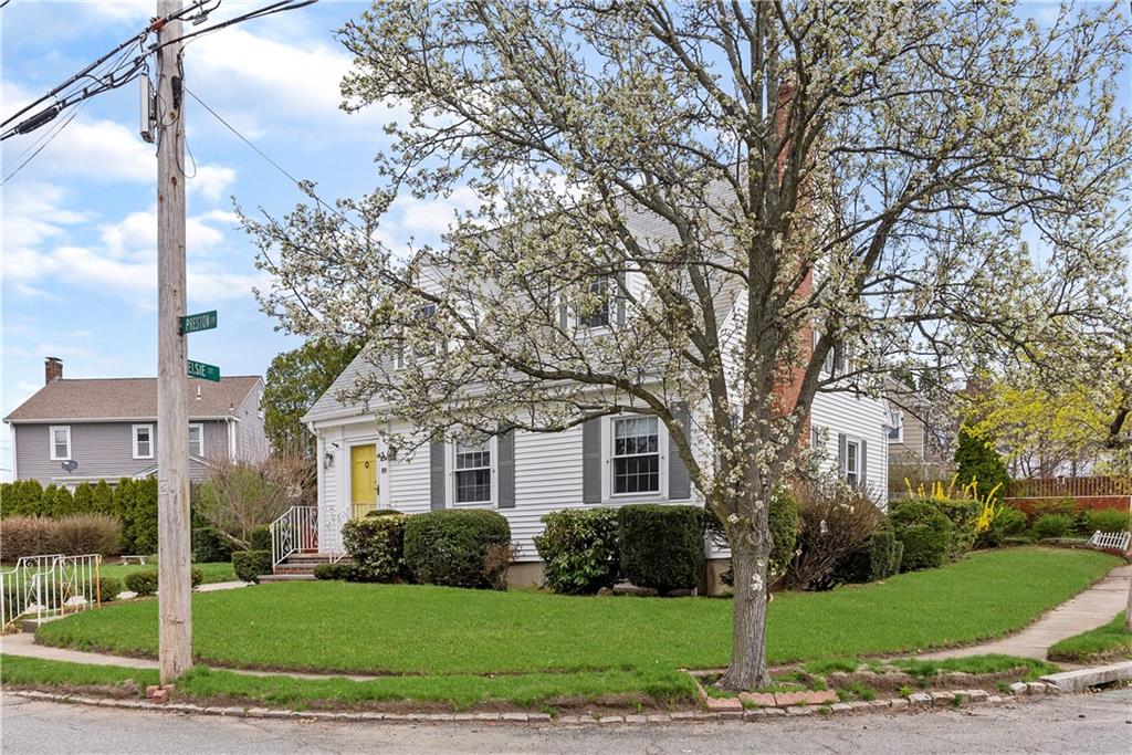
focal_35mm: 28
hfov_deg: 65.5
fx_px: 881
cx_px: 566
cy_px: 378
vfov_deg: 46.4
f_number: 7.1
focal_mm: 28
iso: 640
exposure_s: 1/1600
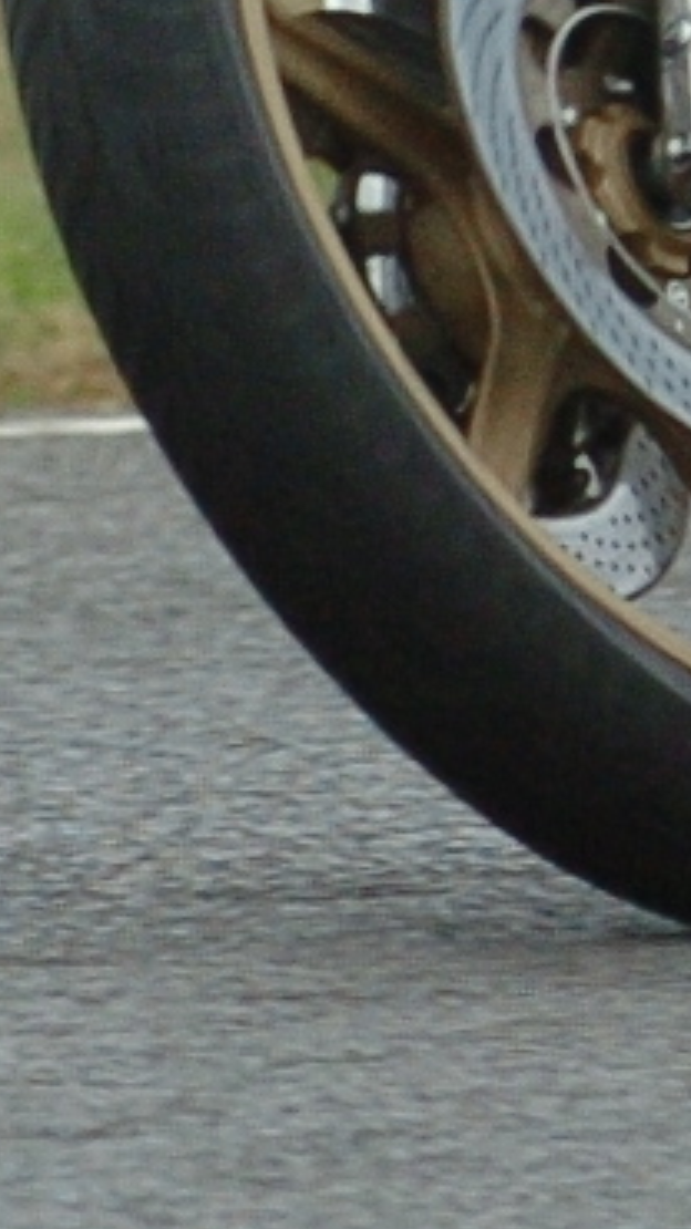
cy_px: -661
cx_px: 1548
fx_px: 102197
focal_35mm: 3136
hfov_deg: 0.4
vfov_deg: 0.7
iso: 400
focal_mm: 300
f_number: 5.3
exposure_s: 1/1250
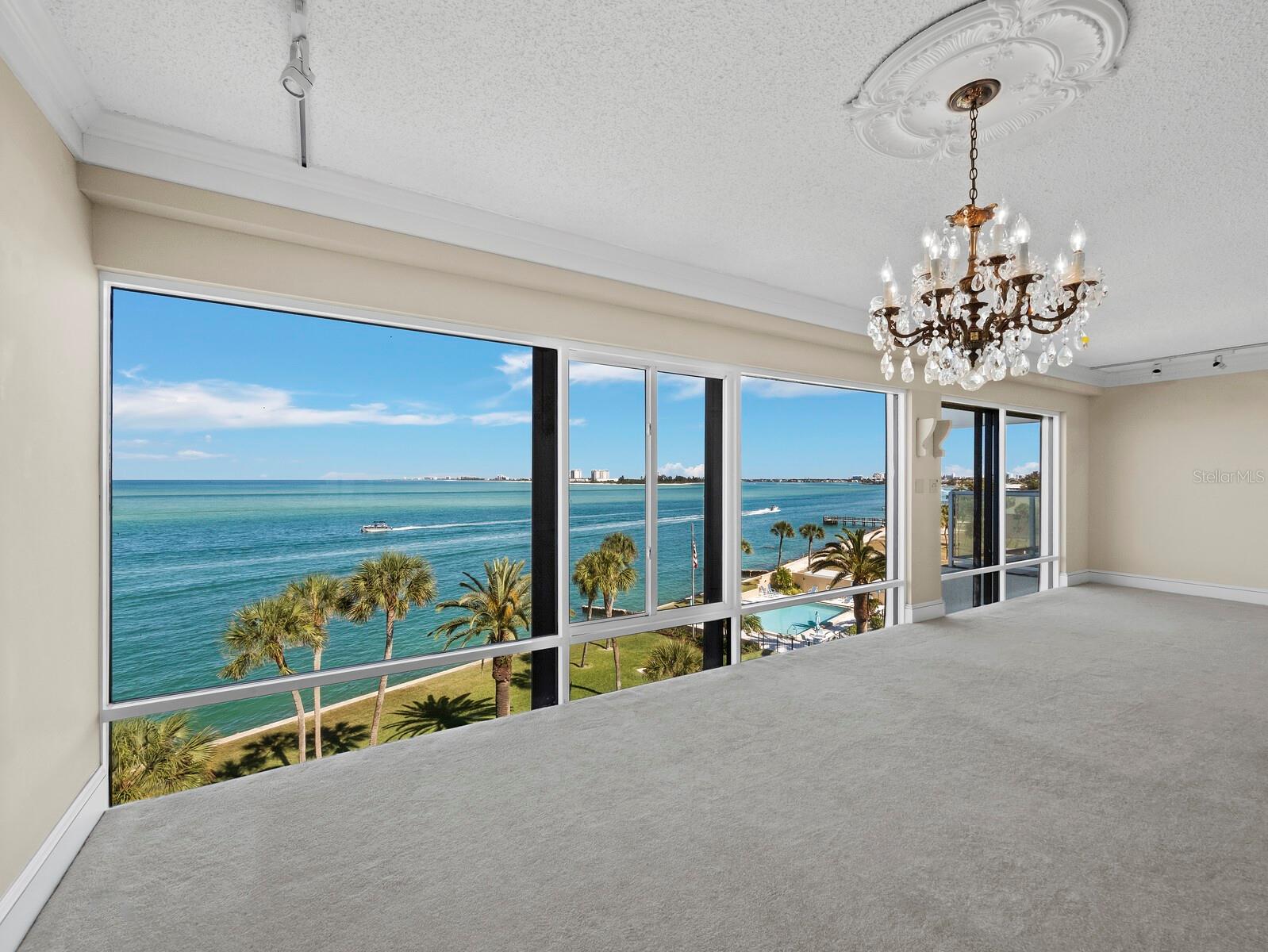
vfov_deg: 85.7
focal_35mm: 14
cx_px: 634
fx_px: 513
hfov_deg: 102.0
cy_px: 476
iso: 320
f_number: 13
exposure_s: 1/25
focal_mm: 7
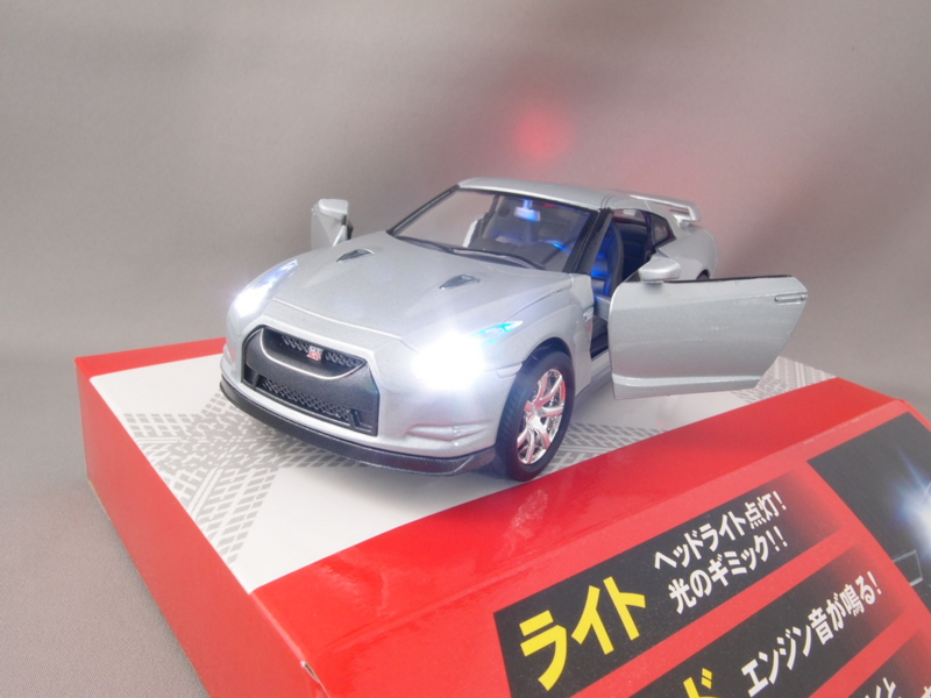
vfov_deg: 49.7
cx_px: 466
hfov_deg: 63.4
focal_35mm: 28
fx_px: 753
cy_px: 349
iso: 100
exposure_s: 1.3
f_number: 8
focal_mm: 6
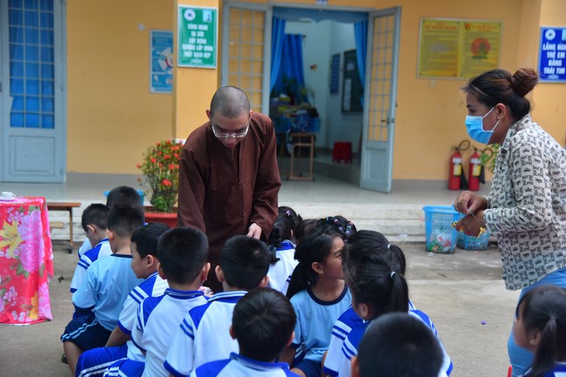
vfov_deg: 26.0
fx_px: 817
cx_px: 283
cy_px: 188
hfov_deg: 38.2
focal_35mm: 52
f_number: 4.5
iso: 160
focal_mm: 52
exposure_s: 1/200
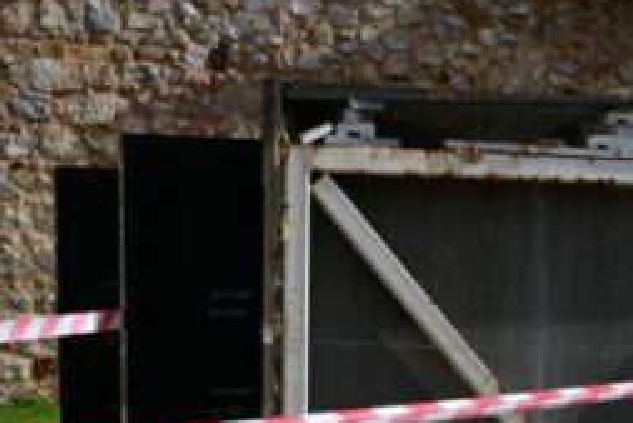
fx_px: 1548
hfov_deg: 23.0
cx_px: 428
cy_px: 546
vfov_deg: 14.9
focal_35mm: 88
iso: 500
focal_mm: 32
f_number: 9
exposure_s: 1/1250
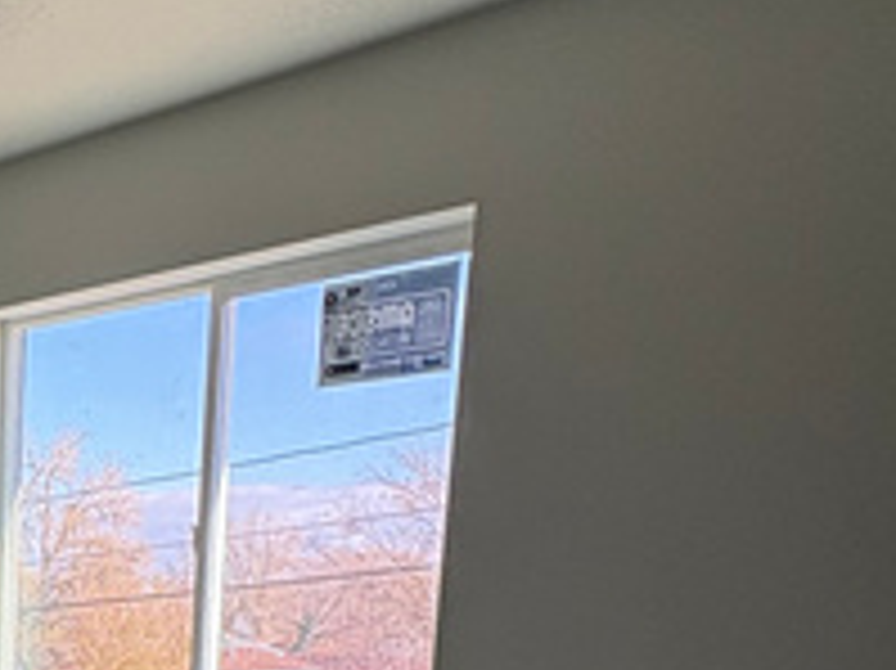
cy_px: 881
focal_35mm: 54
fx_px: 1397
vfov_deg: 23.7
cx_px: -365
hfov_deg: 27.4
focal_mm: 2.22
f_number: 2.2
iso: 64
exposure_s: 1/134
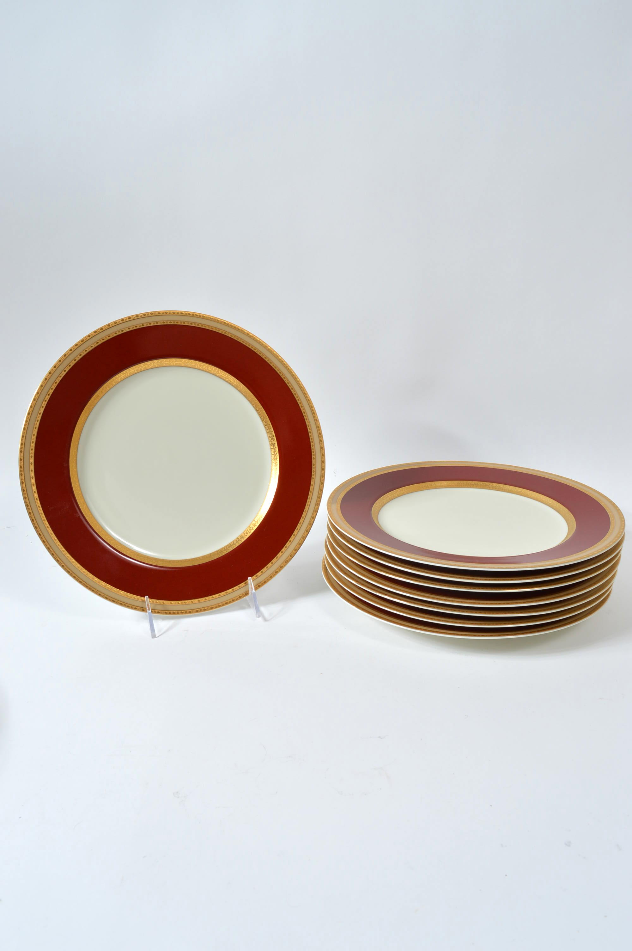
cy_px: 476
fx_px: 791
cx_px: 316
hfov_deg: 43.5
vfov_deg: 62.0
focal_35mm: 30
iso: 100
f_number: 11
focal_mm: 20
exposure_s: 1/80
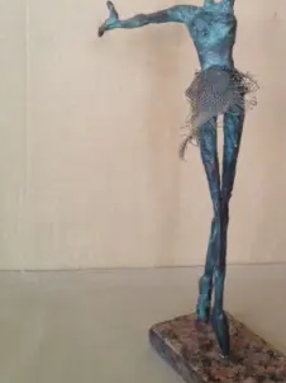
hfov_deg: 24.8
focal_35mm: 58
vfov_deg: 32.7
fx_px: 640
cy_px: 104
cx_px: 227
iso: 125
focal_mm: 4.28
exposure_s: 1/20
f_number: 2.4
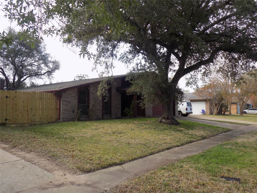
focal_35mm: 30
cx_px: 128
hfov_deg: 60.0
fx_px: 223
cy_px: 96
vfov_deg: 46.8
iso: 80
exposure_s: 1/200
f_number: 3.3
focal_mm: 5.3
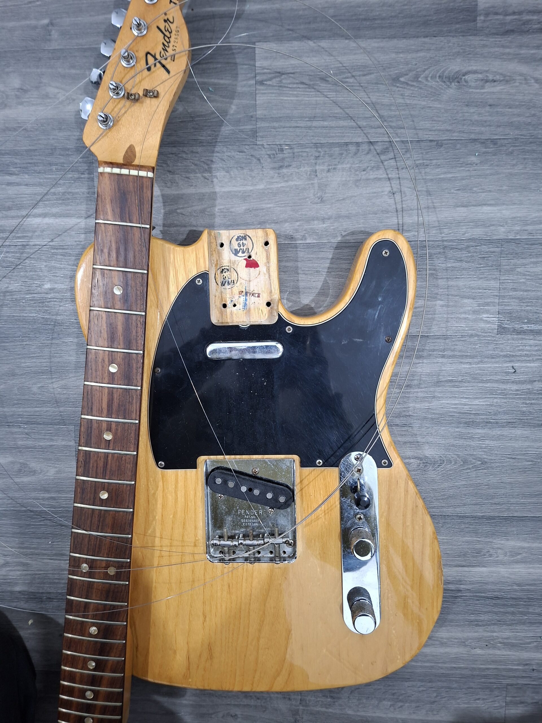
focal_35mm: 23
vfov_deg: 73.9
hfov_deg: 58.9
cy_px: 362
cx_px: 271
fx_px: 480
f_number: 1.8
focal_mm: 5.54
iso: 400
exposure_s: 1/25
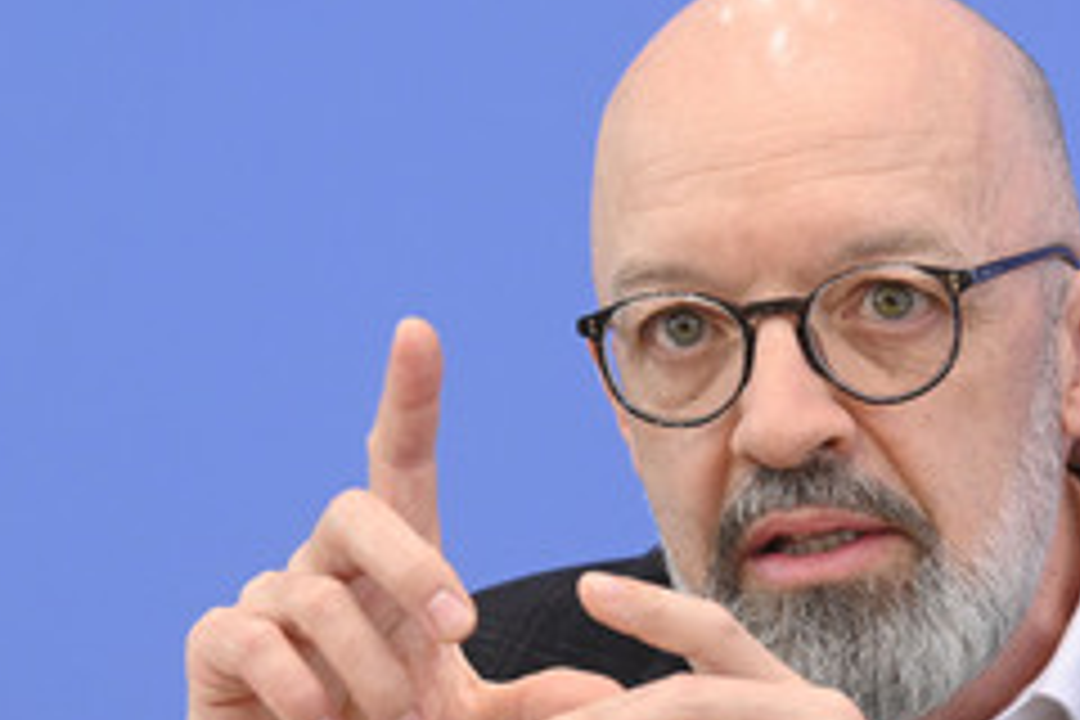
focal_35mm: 244
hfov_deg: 8.4
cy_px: 454
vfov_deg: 5.6
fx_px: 7319
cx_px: 799
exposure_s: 1/400
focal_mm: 130
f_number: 6.3
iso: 3200
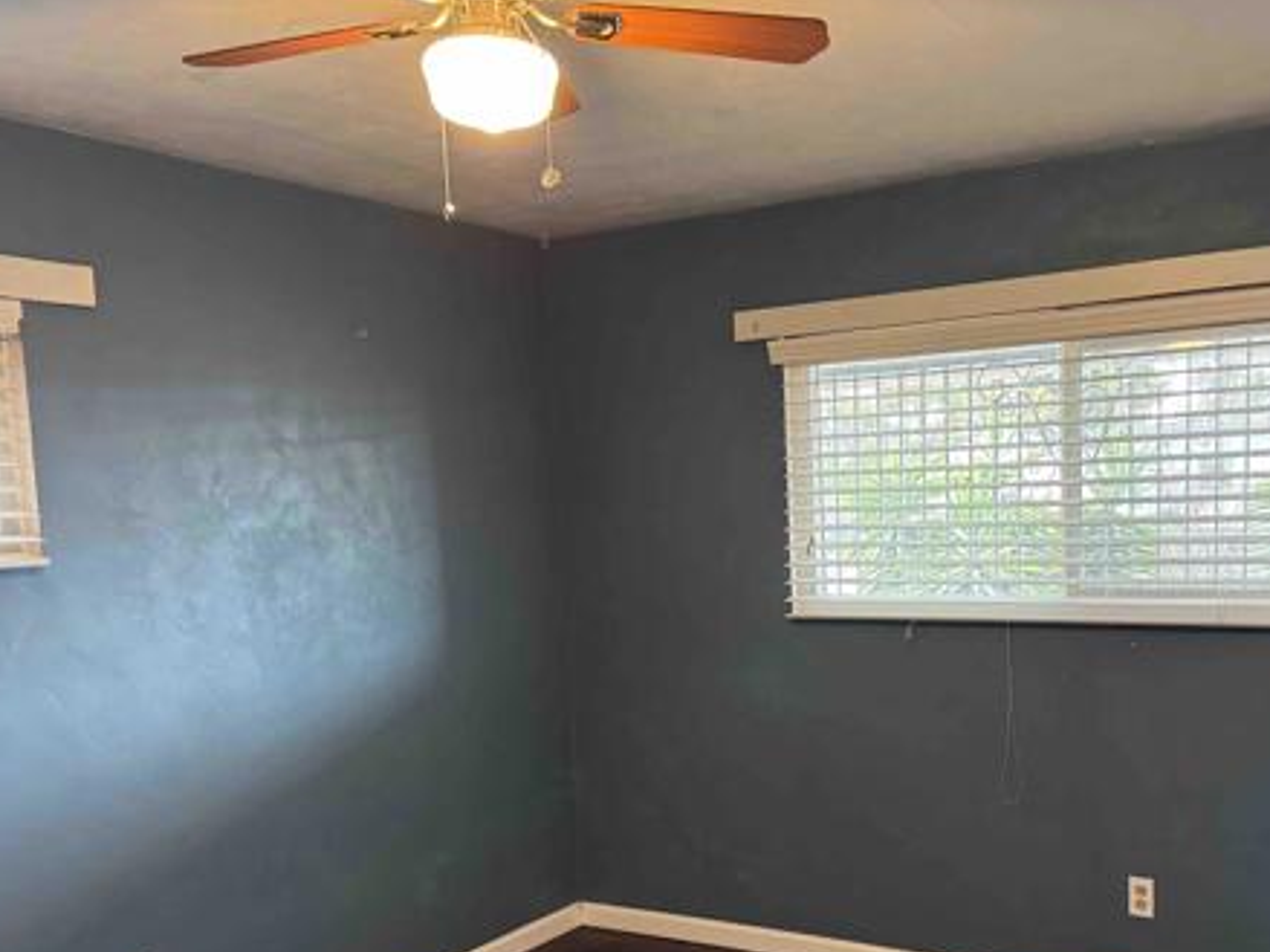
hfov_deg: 52.0
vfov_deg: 40.3
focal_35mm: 35
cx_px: 807
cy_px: 619
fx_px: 1284
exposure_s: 1/60
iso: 640
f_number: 1.78
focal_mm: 6.76
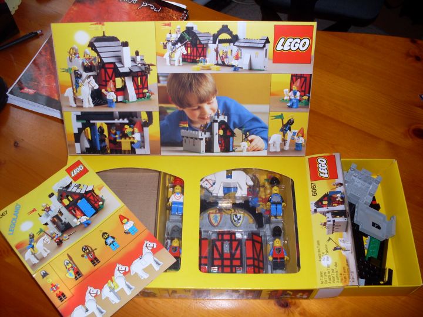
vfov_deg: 37.7
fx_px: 464
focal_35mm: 38
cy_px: 158
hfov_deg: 49.0
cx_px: 212
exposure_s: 1/45
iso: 100
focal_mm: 6.3
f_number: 2.8
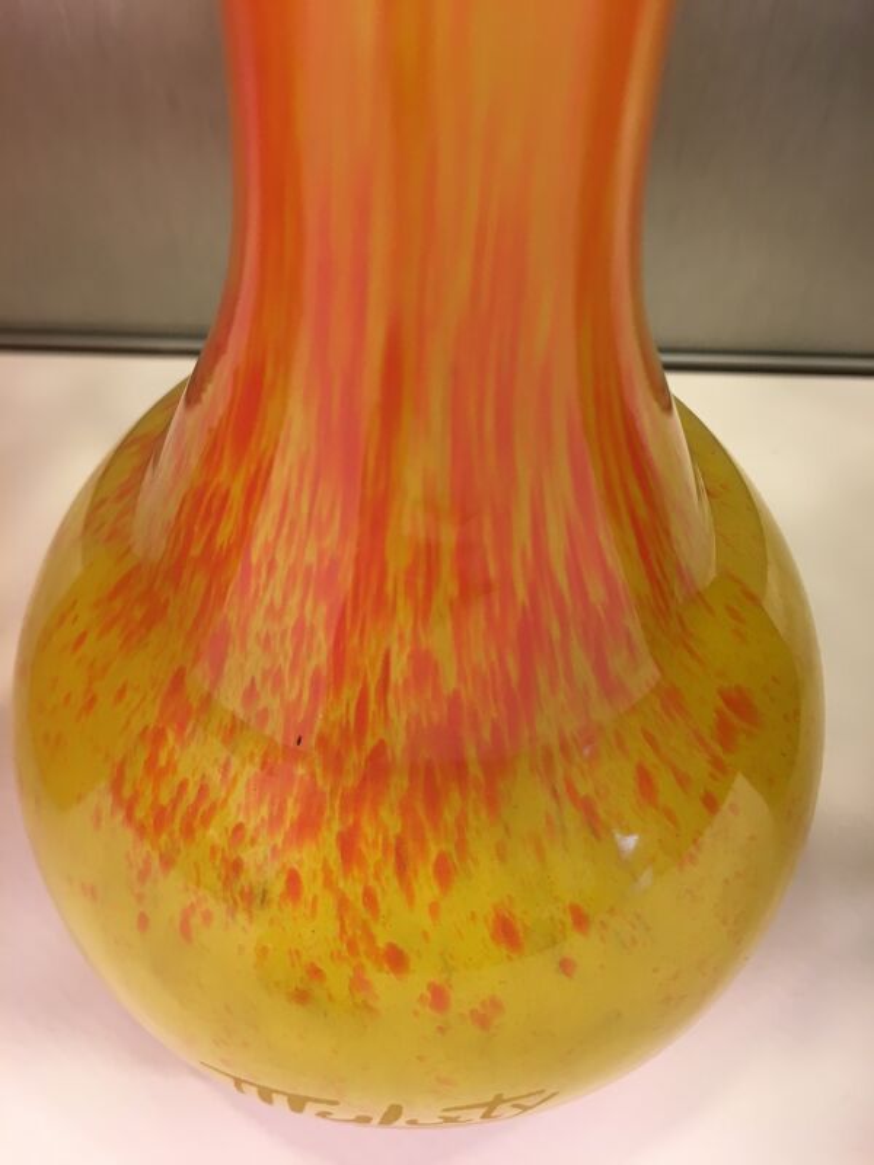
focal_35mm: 29
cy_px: 582
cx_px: 437
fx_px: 976
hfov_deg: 48.2
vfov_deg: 61.7
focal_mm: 4.15
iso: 80
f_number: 2.2
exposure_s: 1/33
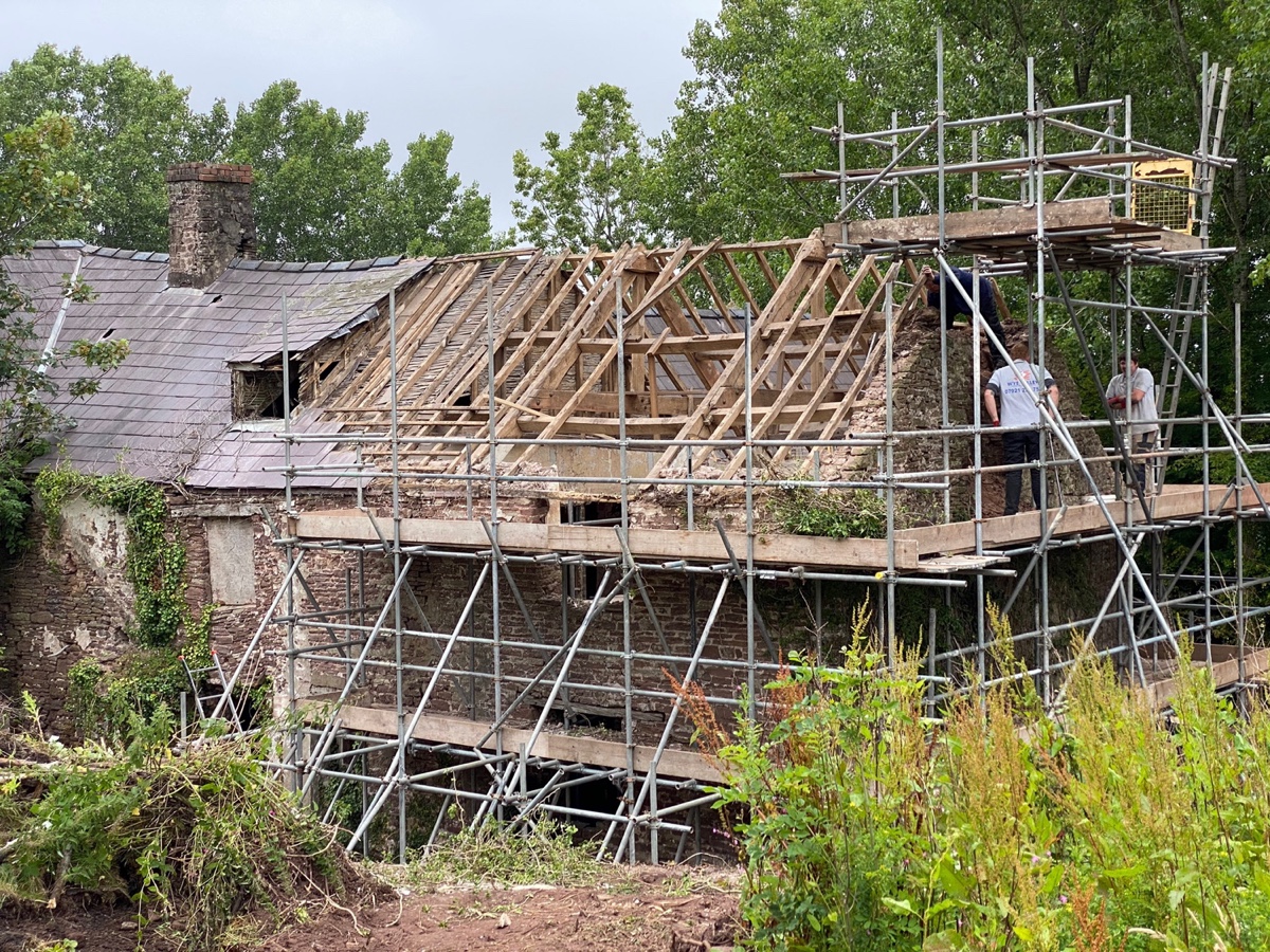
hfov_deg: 36.8
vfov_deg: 28.0
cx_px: 635
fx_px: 1908
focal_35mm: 52
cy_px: 476
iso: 20
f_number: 2
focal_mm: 6
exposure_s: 1/268
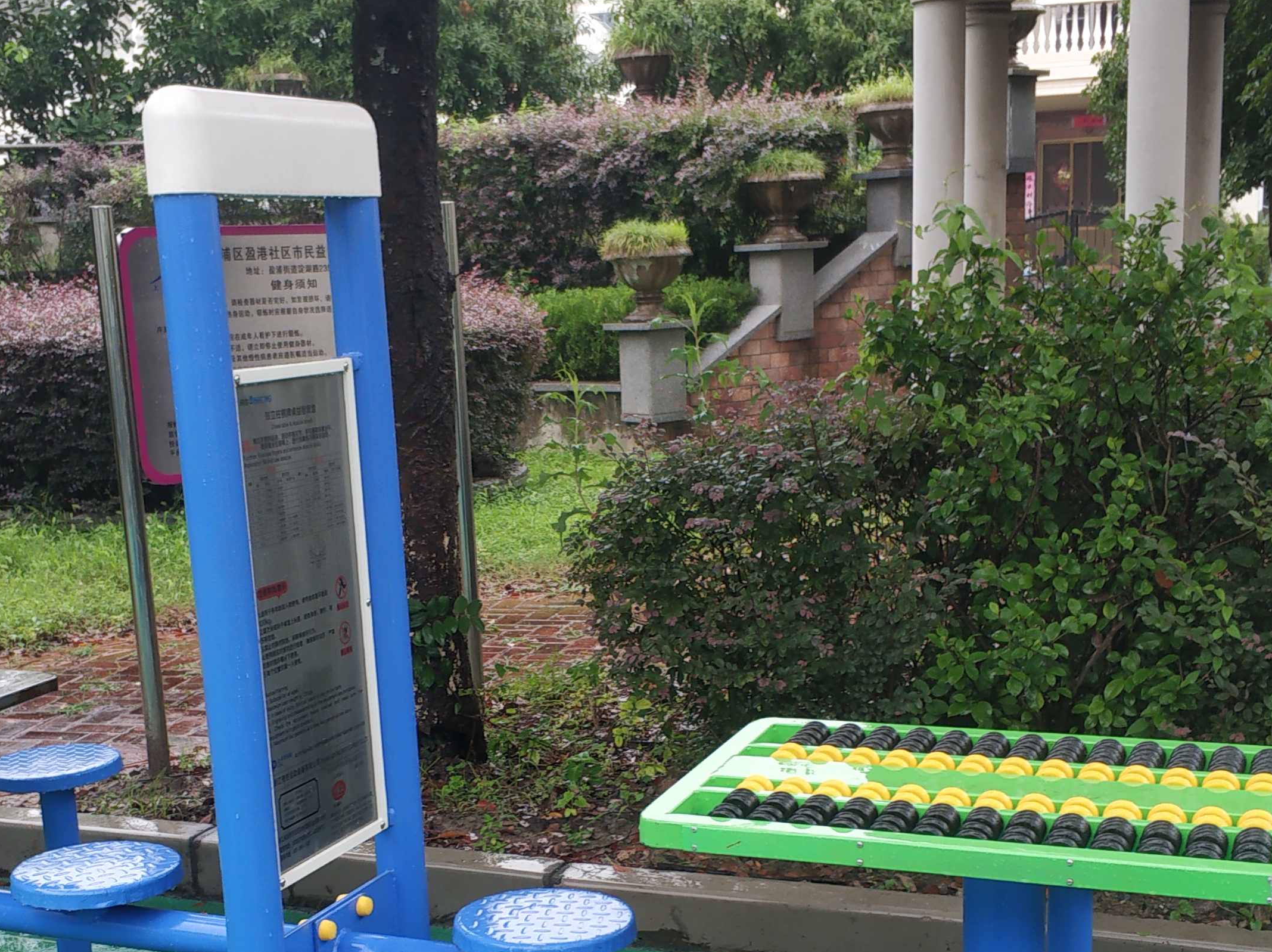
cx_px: 579
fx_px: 1872
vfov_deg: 28.0
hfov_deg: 37.5
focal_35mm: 51
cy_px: 743
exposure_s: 1/50
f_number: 1.8
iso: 126
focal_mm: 3.82
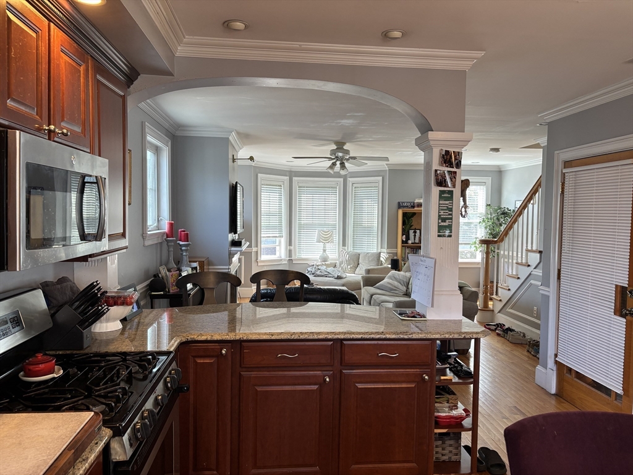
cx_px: 316
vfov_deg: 53.1
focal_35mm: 26
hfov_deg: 67.3
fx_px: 475
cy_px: 238
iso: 125
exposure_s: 1/120
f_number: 1.6
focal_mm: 5.96
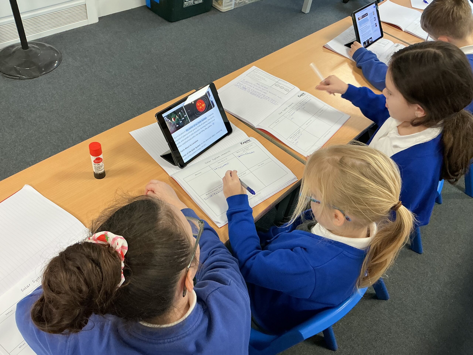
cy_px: 178
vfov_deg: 48.2
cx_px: 236
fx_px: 396
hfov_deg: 61.7
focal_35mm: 29
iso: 80
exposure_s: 1/50
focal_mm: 3
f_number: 1.8
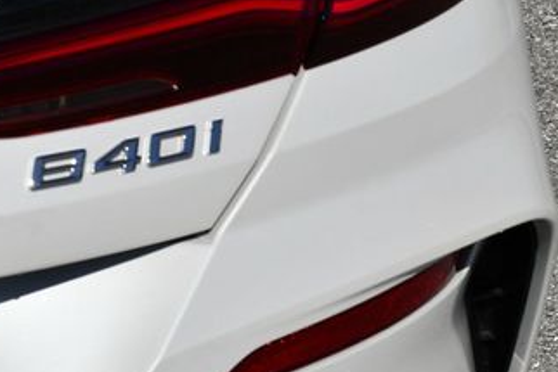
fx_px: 2962
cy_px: 201
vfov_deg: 7.2
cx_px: 142
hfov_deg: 10.7
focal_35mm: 191
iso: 100
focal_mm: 48
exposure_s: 1/500
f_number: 11
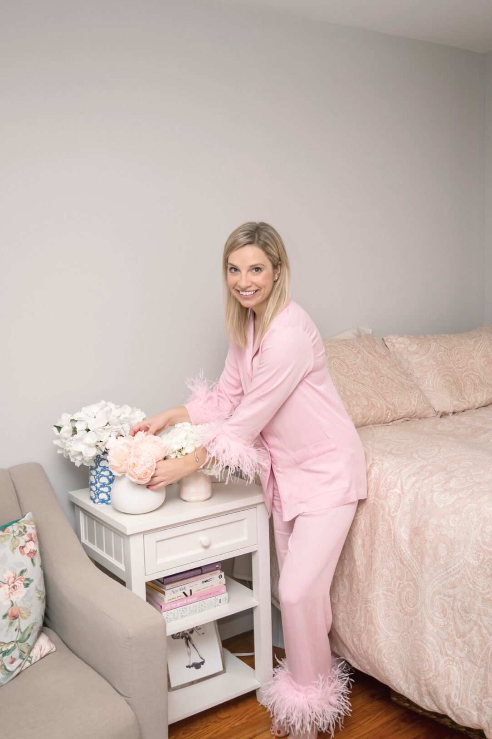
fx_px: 800
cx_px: 270
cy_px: 362
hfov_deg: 34.2
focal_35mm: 39
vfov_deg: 49.6
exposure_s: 1/250
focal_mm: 31
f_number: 4
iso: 640
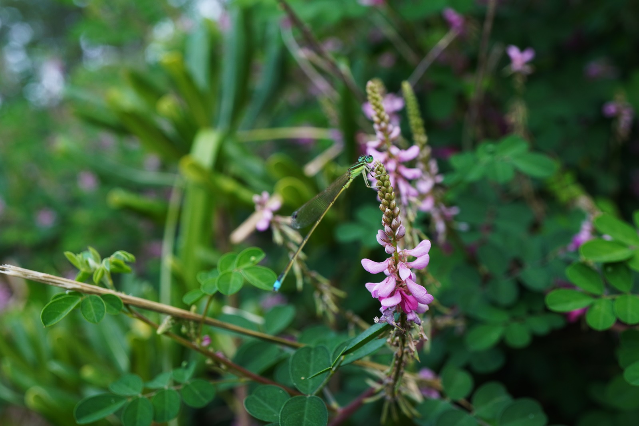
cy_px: 213
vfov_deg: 29.9
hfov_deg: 43.6
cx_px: 320
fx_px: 799
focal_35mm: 45
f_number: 8
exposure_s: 1/50
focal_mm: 30
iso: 160
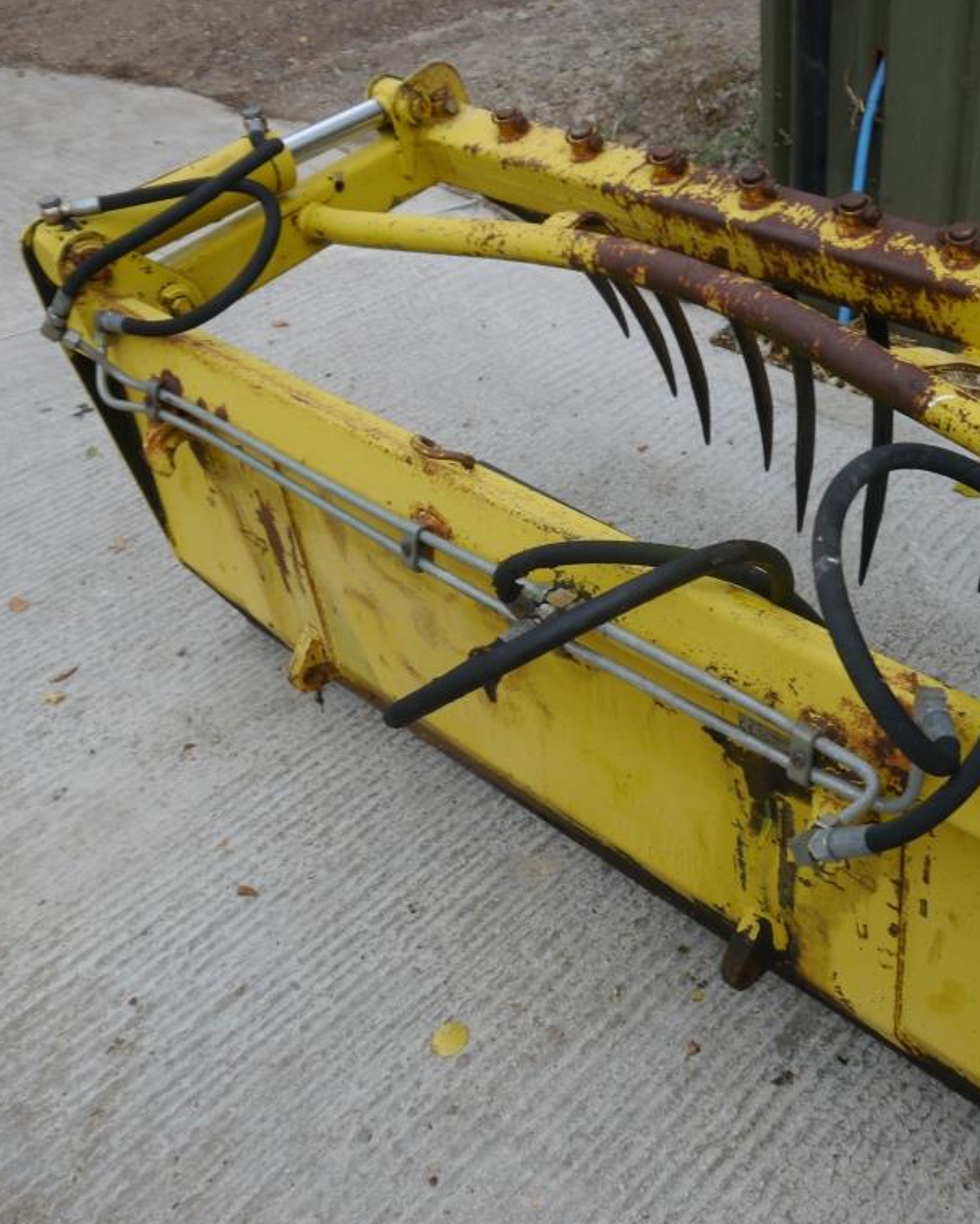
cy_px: 614
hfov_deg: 39.1
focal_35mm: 37
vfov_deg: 49.1
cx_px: 731
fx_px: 1341
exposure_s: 1/160
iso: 160
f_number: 5
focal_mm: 14
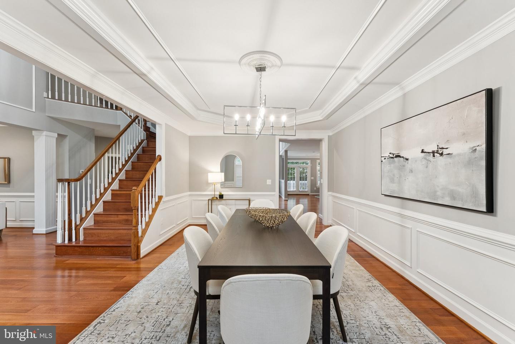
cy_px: 172
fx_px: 200
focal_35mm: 14
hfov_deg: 104.2
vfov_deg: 81.2
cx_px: 258
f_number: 9
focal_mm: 14
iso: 250
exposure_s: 1/4
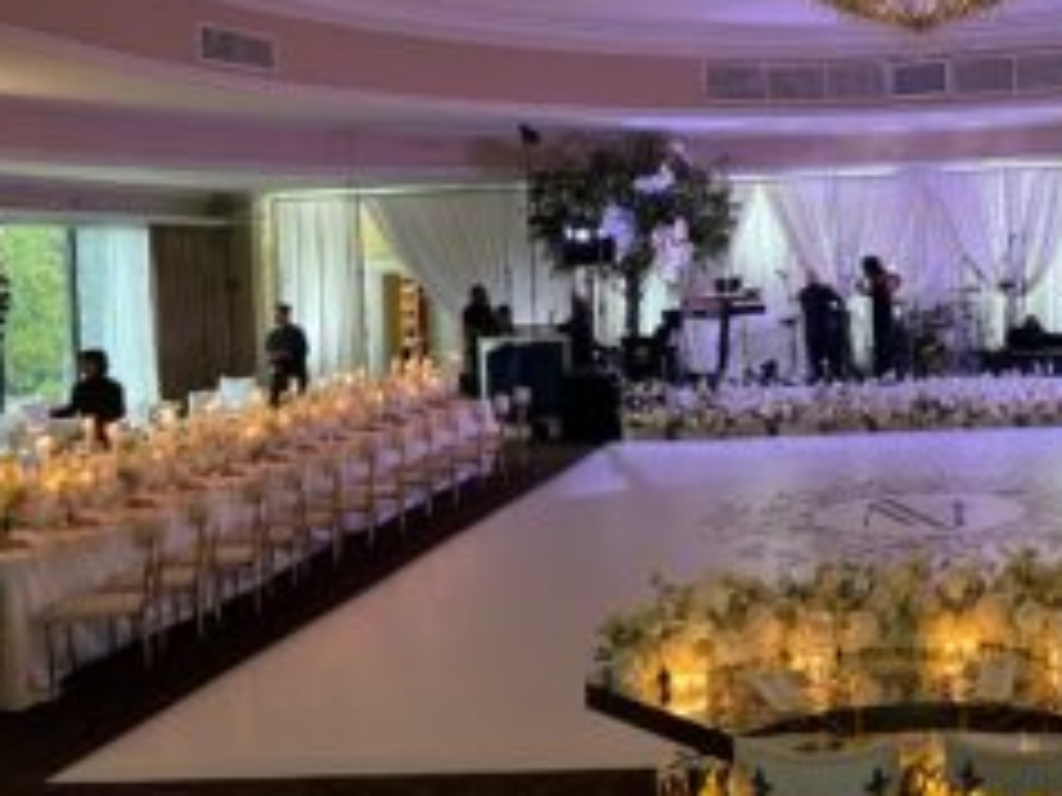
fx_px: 1350
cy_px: 263
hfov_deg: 40.9
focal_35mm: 44
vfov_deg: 32.6
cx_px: 871
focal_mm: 5.7
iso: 250
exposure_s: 1/44
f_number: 1.5
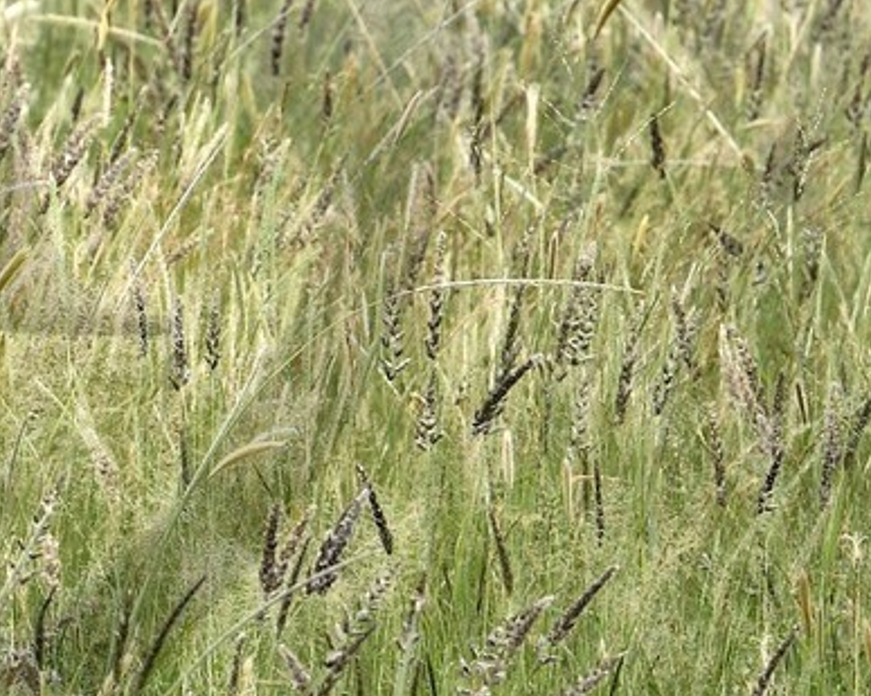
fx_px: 28000
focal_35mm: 1087
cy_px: -32
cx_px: -477
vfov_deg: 1.4
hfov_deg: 1.8
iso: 400
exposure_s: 1/500
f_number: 9
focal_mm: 280
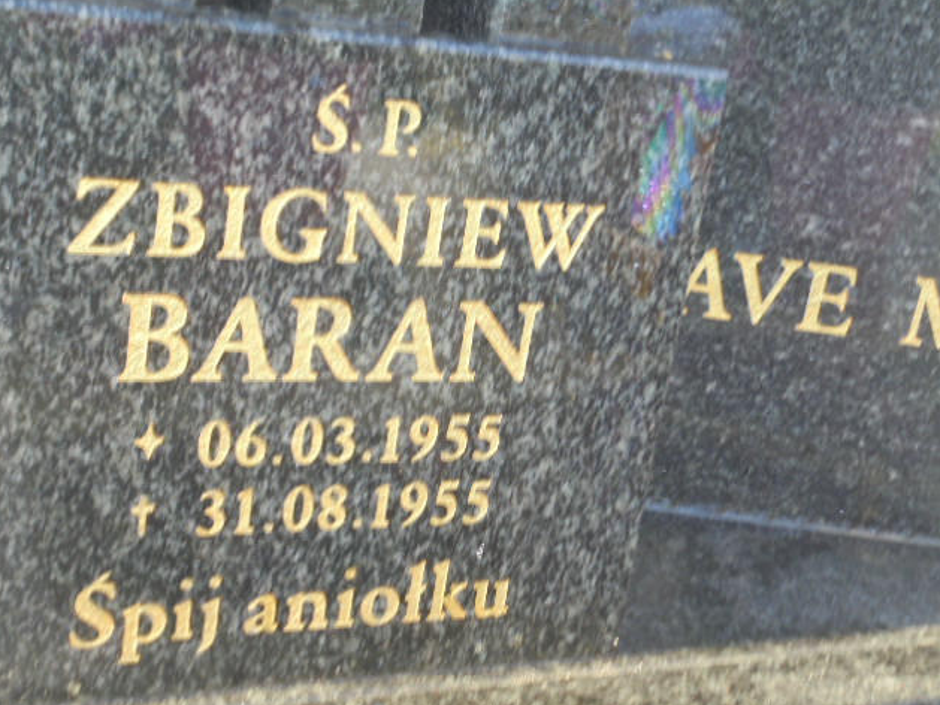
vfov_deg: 25.7
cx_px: 463
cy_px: 352
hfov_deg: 33.8
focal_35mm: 57
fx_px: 1548
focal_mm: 10.1
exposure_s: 1/30
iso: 100
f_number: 5.2
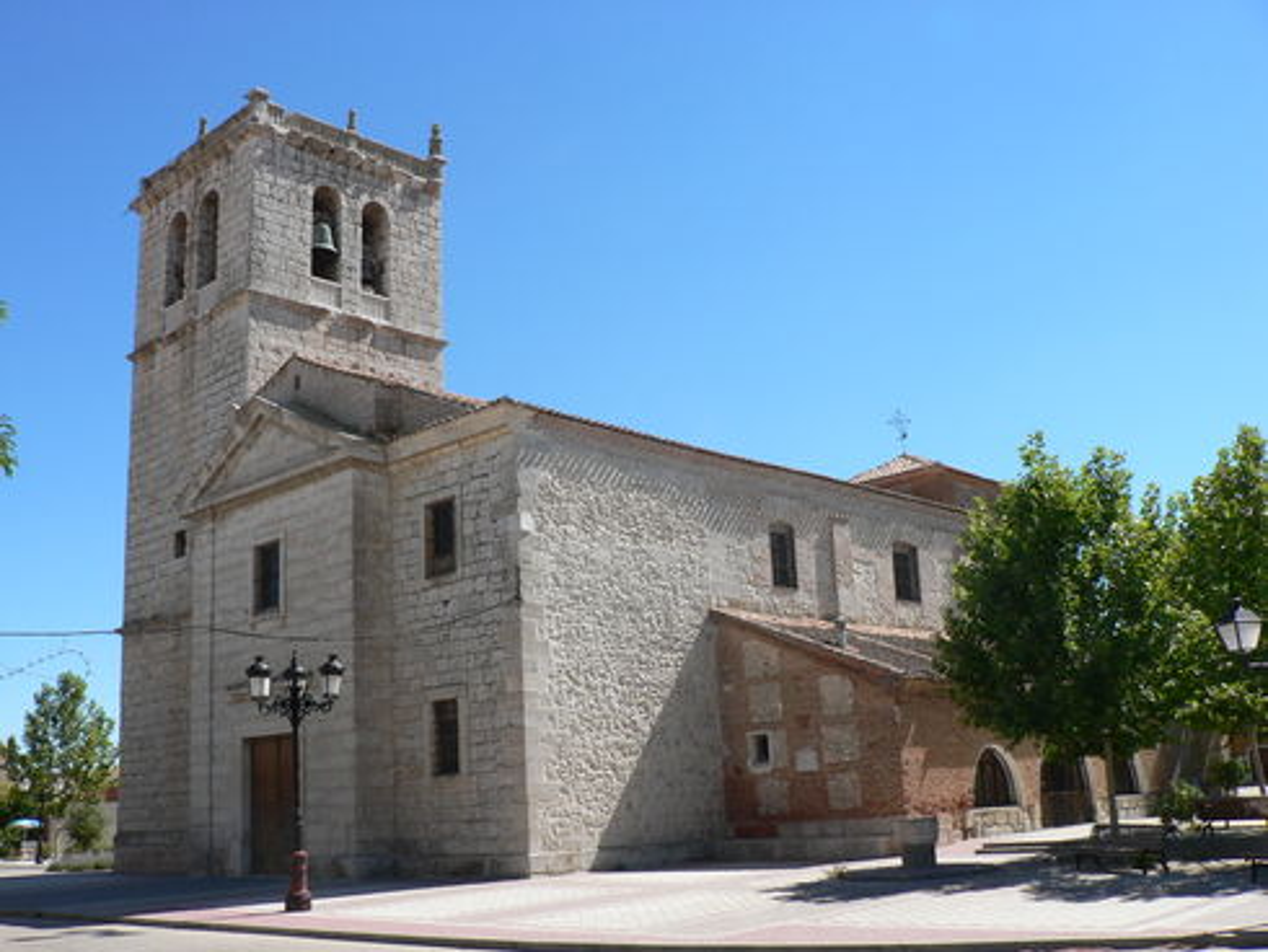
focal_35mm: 35
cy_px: 476
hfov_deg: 52.6
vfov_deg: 40.7
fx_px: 1283
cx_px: 634
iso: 64
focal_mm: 6
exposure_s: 1/400
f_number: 4.5
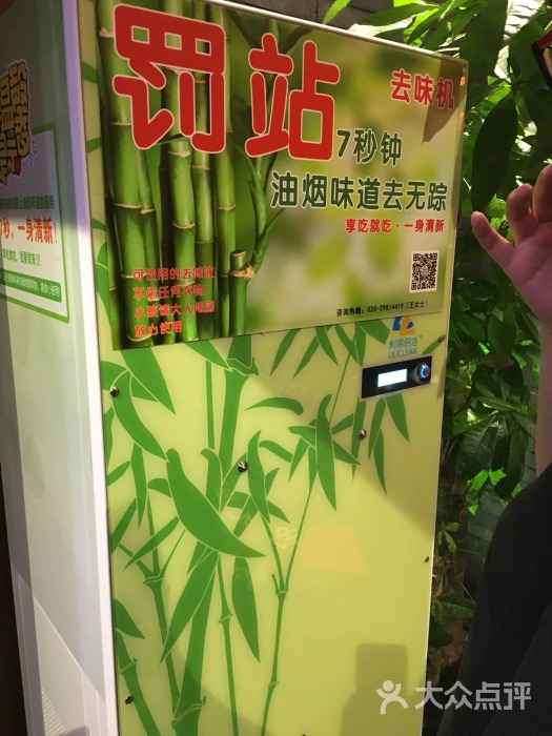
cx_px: 276
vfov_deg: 61.7
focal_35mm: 29
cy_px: 368
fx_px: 617
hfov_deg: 48.2
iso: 250
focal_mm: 4.15
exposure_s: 1/17
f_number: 2.2
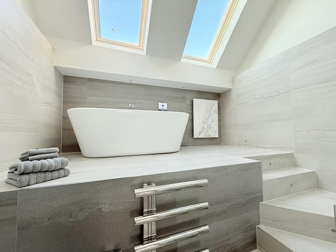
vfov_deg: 85.7
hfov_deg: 102.1
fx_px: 136
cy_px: 126
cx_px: 168
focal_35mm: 14
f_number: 2.2
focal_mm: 2.22
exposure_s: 1/99
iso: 125
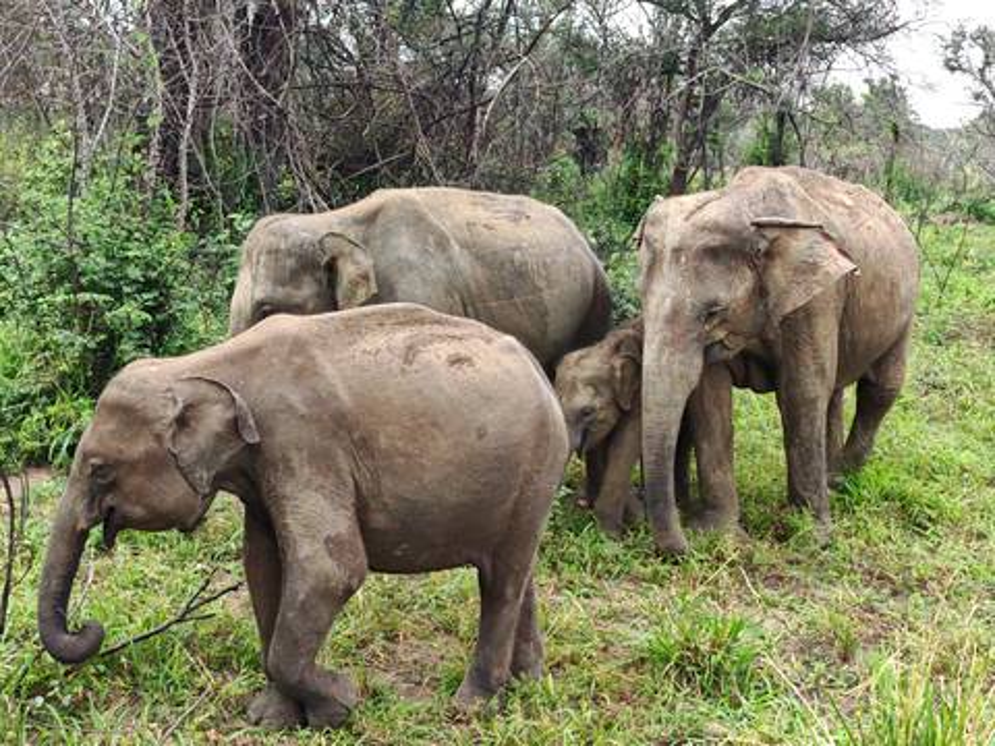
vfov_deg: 30.3
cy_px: 373
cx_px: 498
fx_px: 1380
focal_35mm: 48
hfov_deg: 39.7
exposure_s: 1/5000
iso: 800
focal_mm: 6.83
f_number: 2
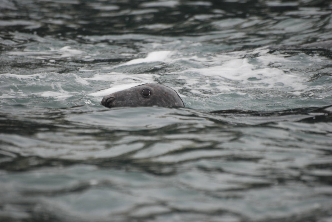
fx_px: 4155
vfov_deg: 3.1
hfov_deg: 4.6
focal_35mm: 450
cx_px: 166
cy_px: 111
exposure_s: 1/500
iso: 320
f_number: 5.6
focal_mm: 300
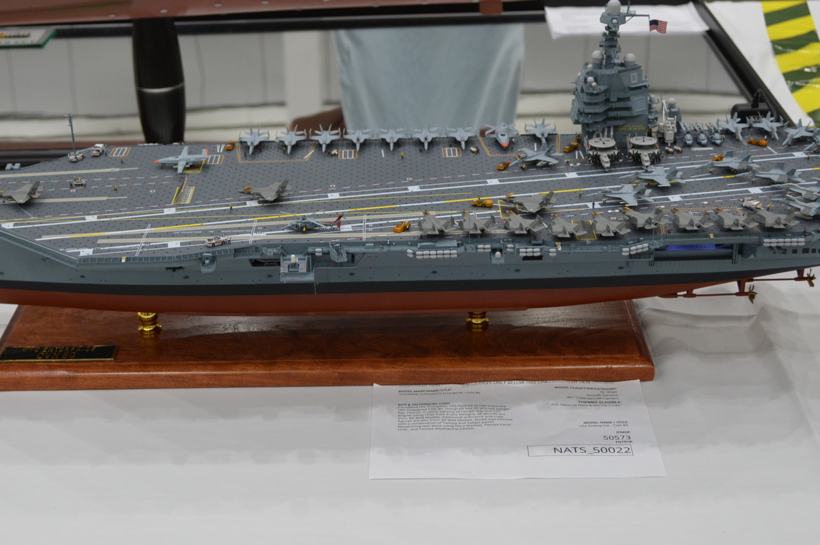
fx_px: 1388
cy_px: 211
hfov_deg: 32.8
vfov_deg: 22.2
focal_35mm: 61
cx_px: 329
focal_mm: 24
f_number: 4
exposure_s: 1/60
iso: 450
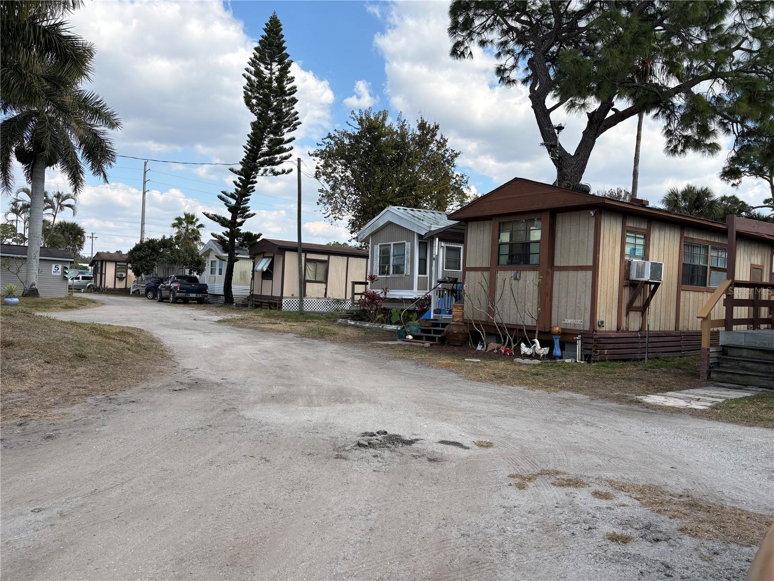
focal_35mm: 26
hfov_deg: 67.3
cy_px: 290
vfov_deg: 53.1
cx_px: 387
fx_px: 581
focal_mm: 5.96
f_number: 1.6
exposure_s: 1/2451
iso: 50
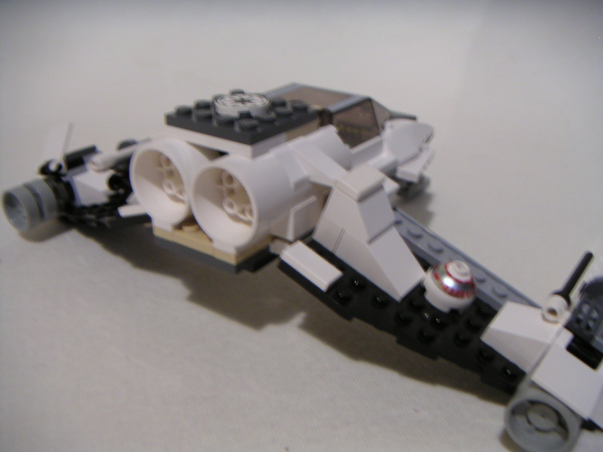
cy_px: 226
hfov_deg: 50.1
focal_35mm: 37
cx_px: 302
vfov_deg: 38.7
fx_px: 645
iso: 100
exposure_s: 1/2
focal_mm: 4.8
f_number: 2.8
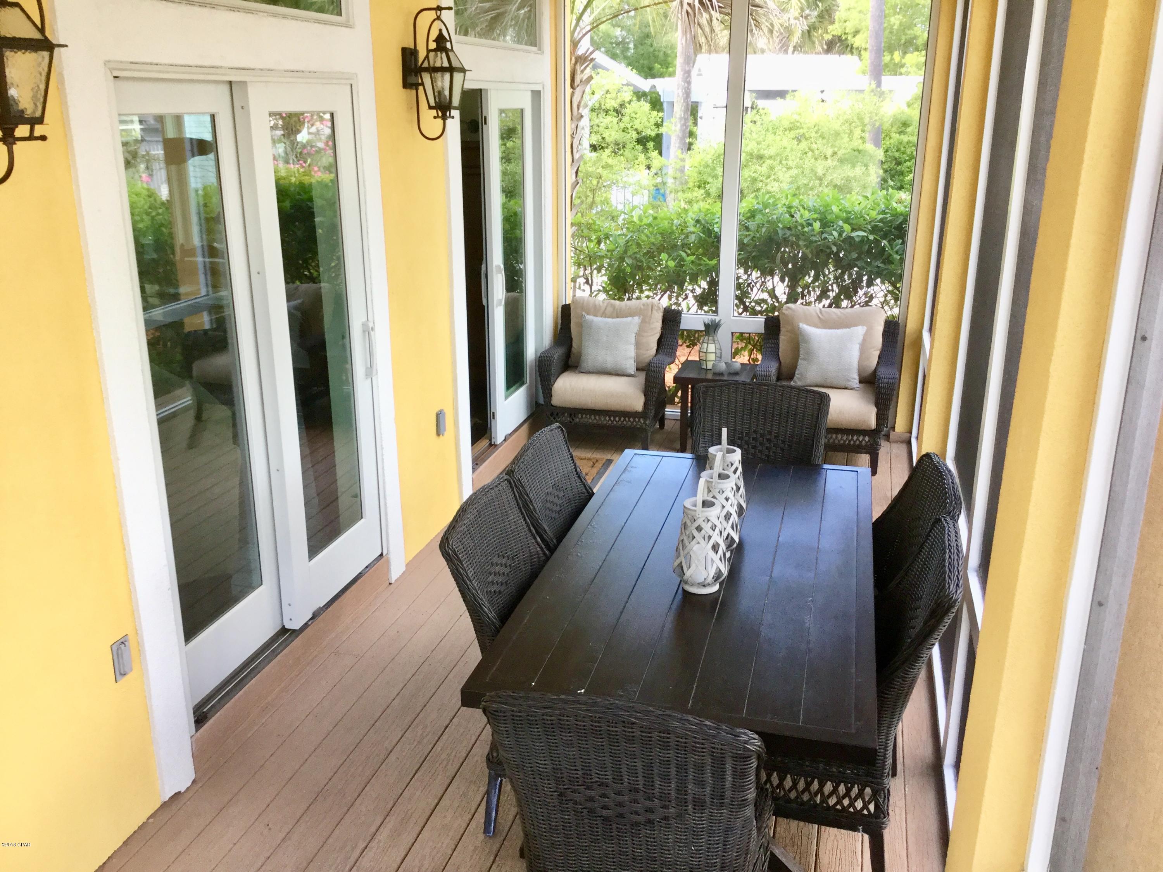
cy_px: 436
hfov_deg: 58.4
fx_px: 1042
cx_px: 582
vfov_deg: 45.4
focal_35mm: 31
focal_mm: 3.3
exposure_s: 1/40
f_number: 2.4
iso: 32
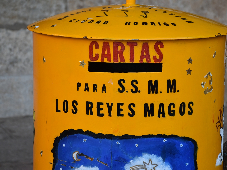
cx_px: 123
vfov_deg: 12.1
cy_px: 84
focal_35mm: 123
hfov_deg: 16.1
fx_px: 804
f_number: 6.3
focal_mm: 75
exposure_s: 1/160
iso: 400
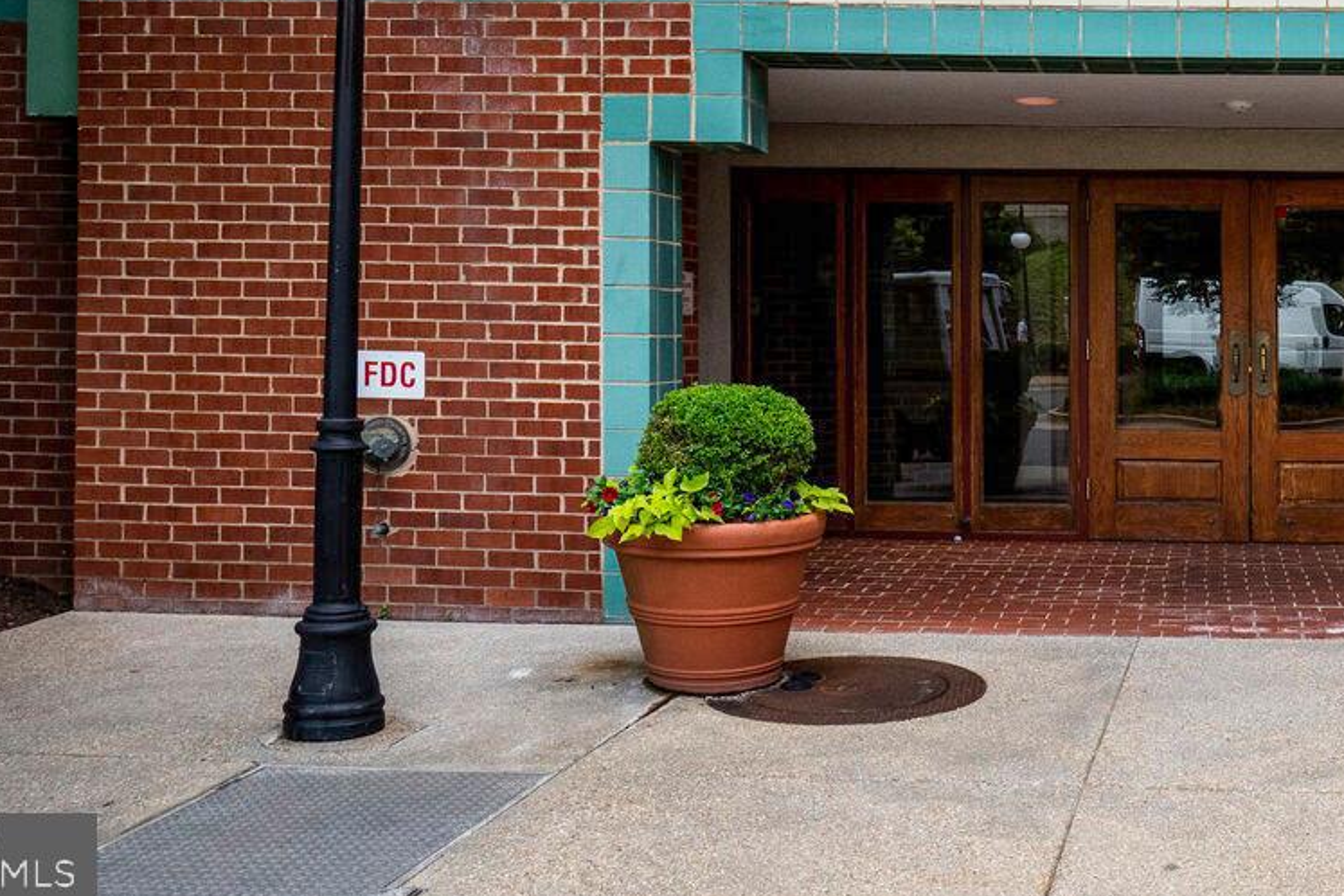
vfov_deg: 31.5
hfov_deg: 44.8
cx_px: 1315
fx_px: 1381
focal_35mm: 37
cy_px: -113
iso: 800
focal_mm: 16
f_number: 8
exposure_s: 1/800
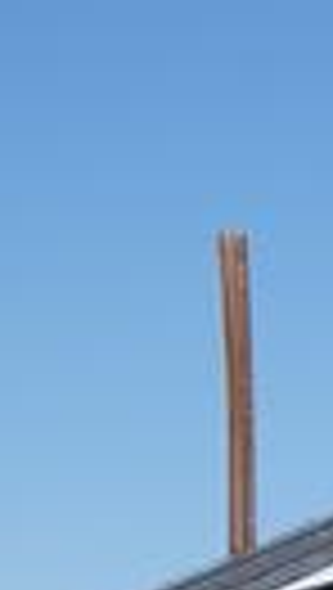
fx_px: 4162
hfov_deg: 4.4
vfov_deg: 8.0
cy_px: 840
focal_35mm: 266
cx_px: 1066
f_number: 4.1
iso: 80
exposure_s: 1/800
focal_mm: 9
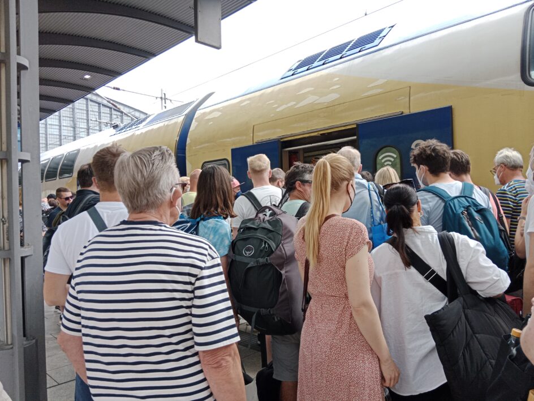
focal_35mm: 26
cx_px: 267
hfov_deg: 67.3
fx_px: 401
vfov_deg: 53.1
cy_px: 200
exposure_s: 1/100
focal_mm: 3.96
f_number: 1.8
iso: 144
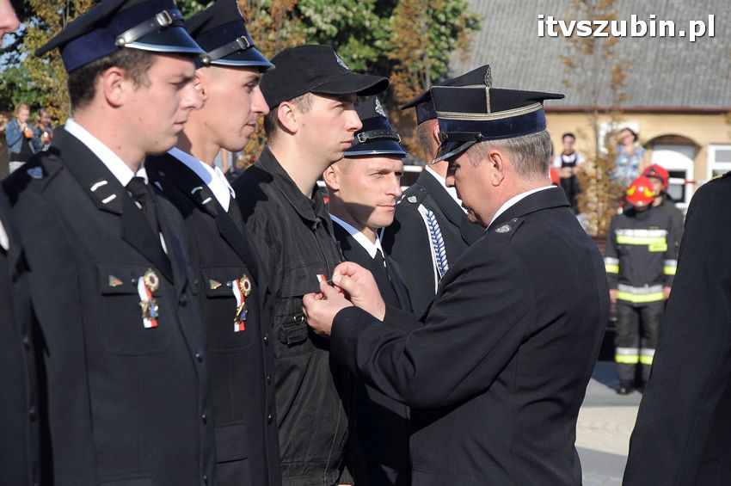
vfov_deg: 11.4
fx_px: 2434
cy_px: 243
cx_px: 366
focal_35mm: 120
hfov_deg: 17.1
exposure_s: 1/1000
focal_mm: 80
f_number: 8
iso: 400
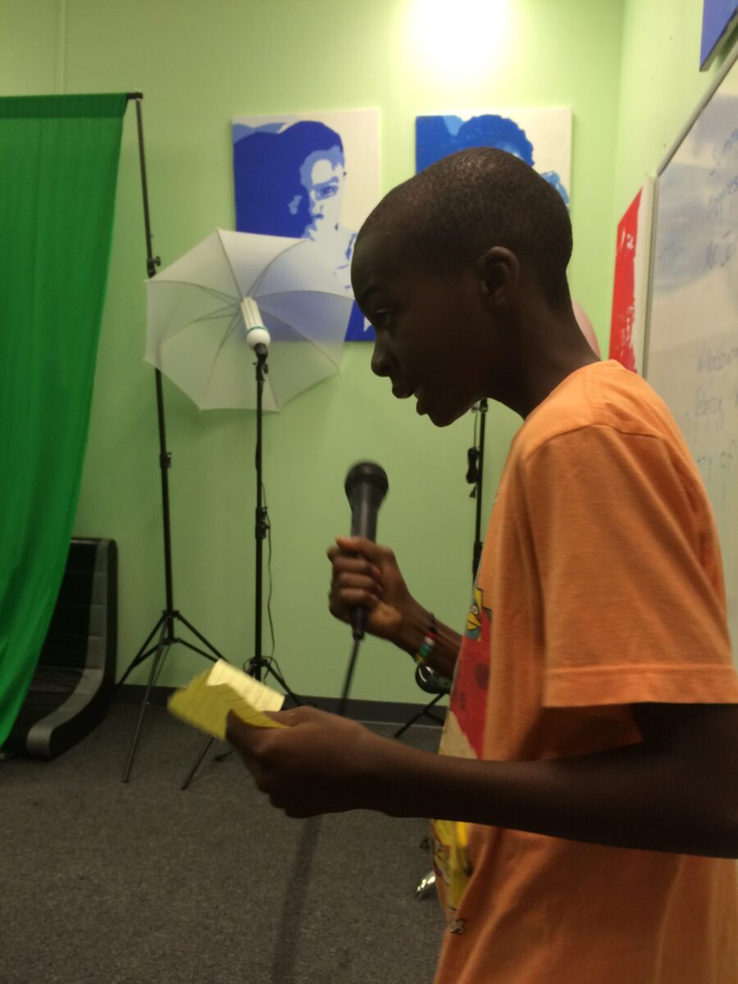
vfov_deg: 61.7
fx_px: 824
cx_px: 369
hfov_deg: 48.2
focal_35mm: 29
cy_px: 492
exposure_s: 1/30
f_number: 2.2
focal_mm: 4.15
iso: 64
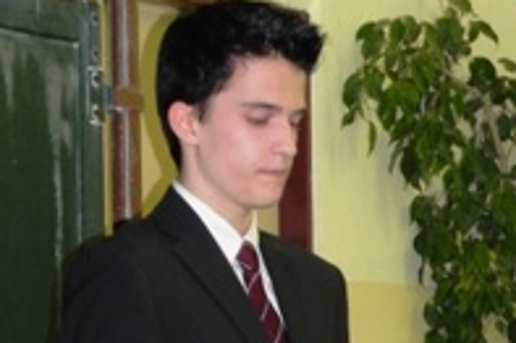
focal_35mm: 201
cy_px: 432
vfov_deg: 6.8
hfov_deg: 10.2
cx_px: 196
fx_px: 2879
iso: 258
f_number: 4.5
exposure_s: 1/30
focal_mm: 15.1
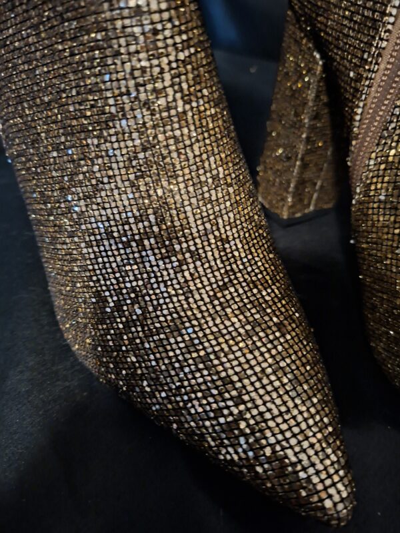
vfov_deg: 73.9
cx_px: 200
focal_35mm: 23
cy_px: 266
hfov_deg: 58.9
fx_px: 354
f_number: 1.8
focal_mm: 5.54
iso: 1250
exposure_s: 1/17
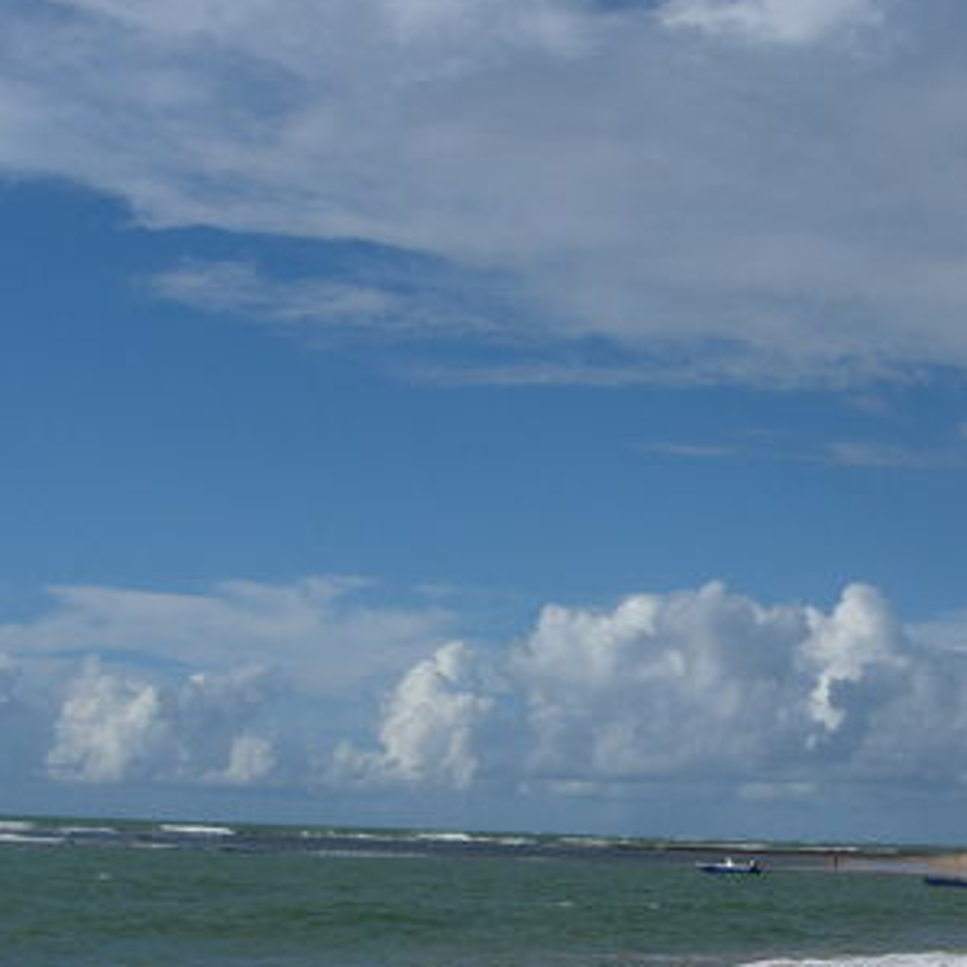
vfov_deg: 23.5
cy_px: 713
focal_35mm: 73
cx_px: 841
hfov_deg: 23.2
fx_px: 2307
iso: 64
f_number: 4.8
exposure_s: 1/1773
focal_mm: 7.8
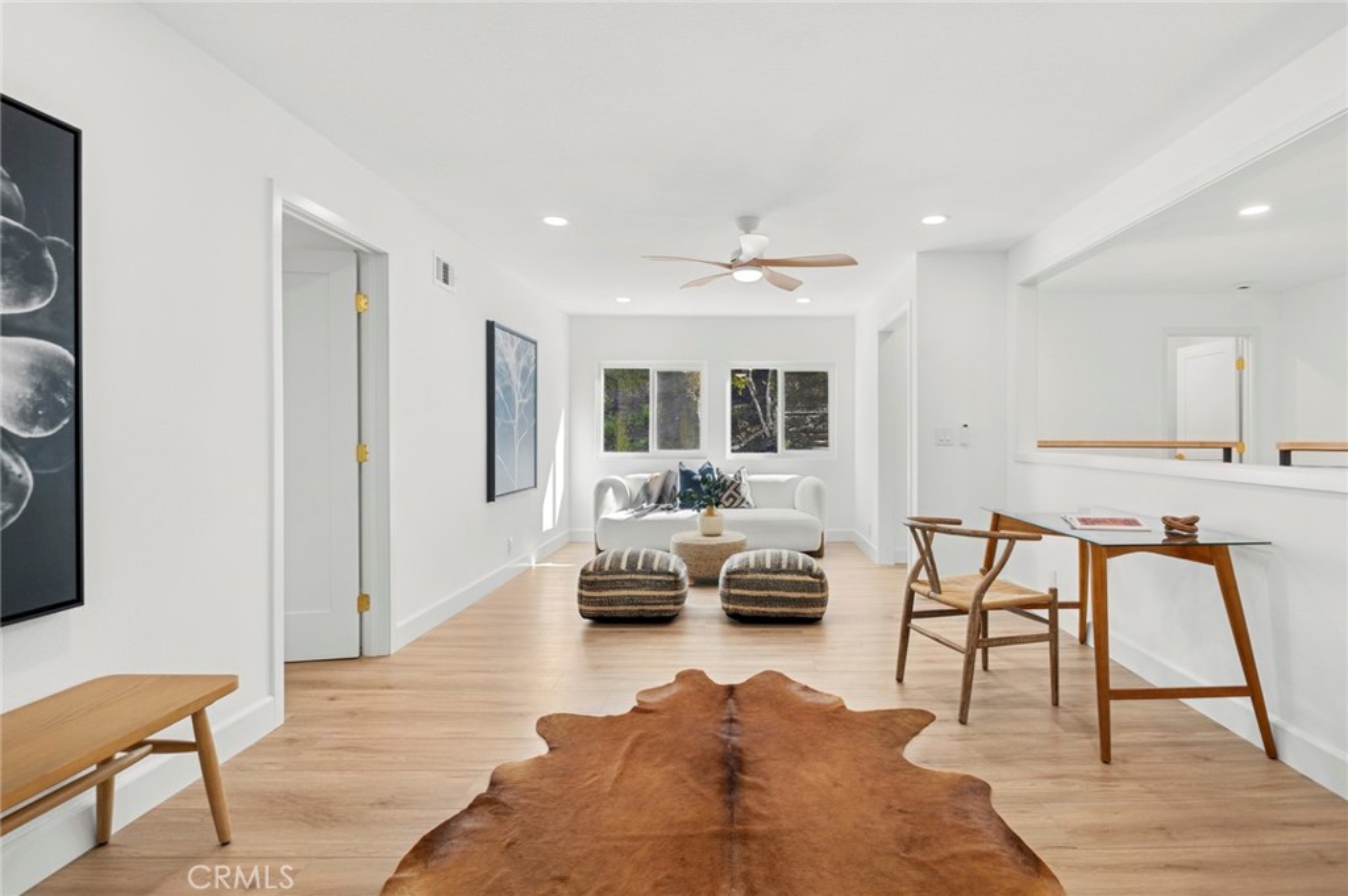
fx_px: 599
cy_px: 448
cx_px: 674
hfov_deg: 96.8
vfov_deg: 73.7
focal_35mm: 16
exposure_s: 1/1.67
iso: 125
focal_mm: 16
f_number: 9
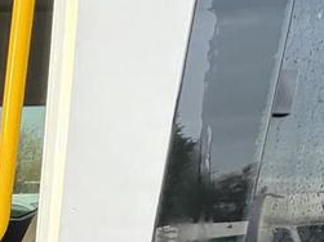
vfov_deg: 25.7
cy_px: 297
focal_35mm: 50
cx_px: -252
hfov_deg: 22.6
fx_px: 468
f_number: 2.2
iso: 250
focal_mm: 2.22
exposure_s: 1/60
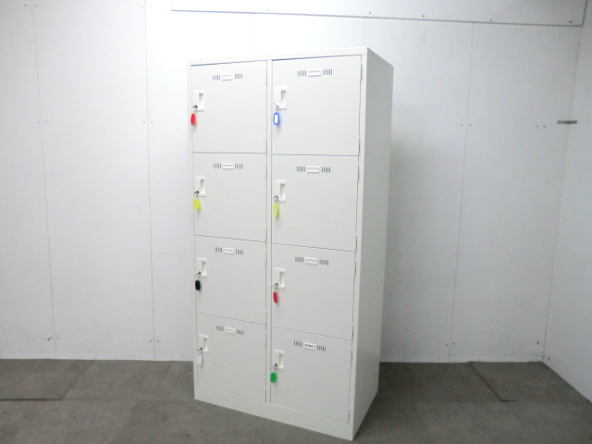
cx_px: 296
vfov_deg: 51.4
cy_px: 222
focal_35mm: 27
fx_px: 462
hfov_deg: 65.3
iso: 400
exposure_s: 1/60
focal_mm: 4.9
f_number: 3.2
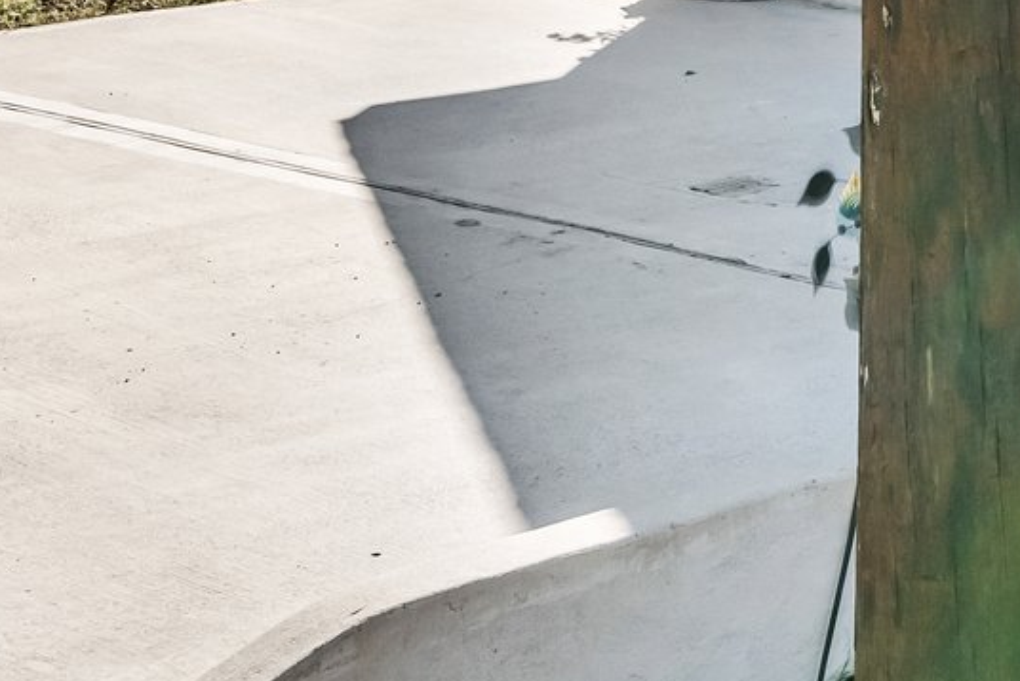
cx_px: 1376
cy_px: -442
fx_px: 2381
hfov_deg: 21.5
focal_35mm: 84
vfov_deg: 14.7
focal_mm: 22
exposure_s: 1/500
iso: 400
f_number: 9
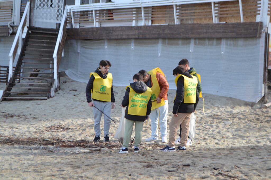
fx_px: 621
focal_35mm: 82
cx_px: 136
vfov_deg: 16.6
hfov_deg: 24.6
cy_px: 90
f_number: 5.6
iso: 110
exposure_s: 1/125
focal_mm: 55
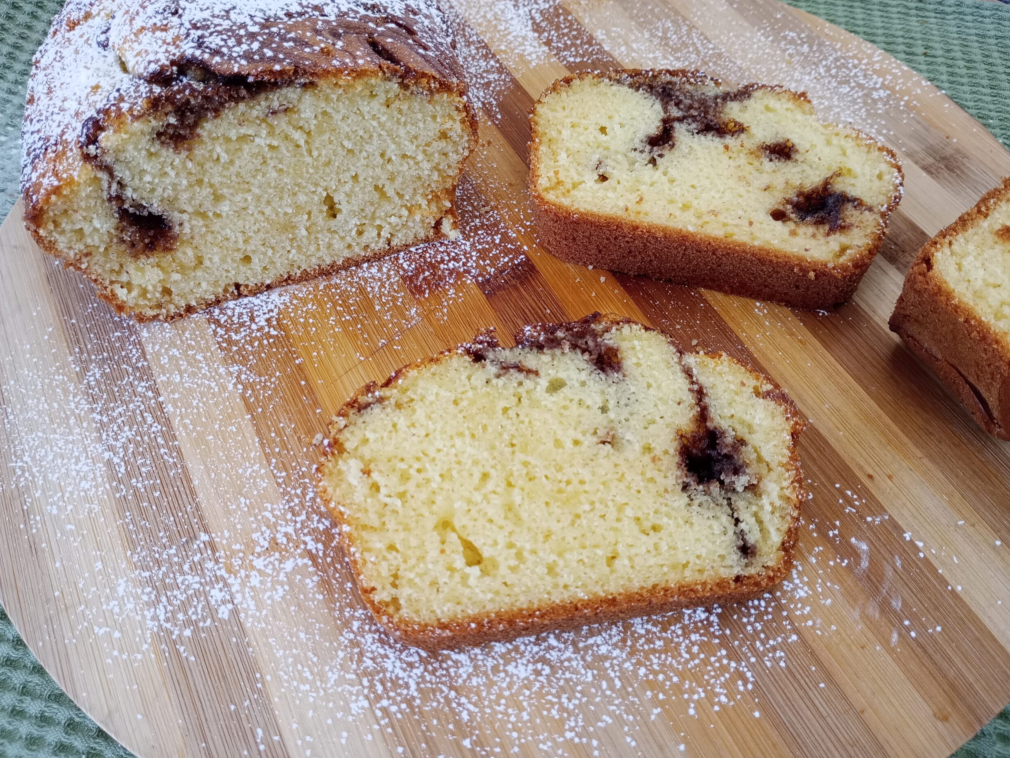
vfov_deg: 48.2
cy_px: 371
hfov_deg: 61.6
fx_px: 846
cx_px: 498
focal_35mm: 29
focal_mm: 4.27
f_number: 1.8
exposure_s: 1/99.9
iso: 577
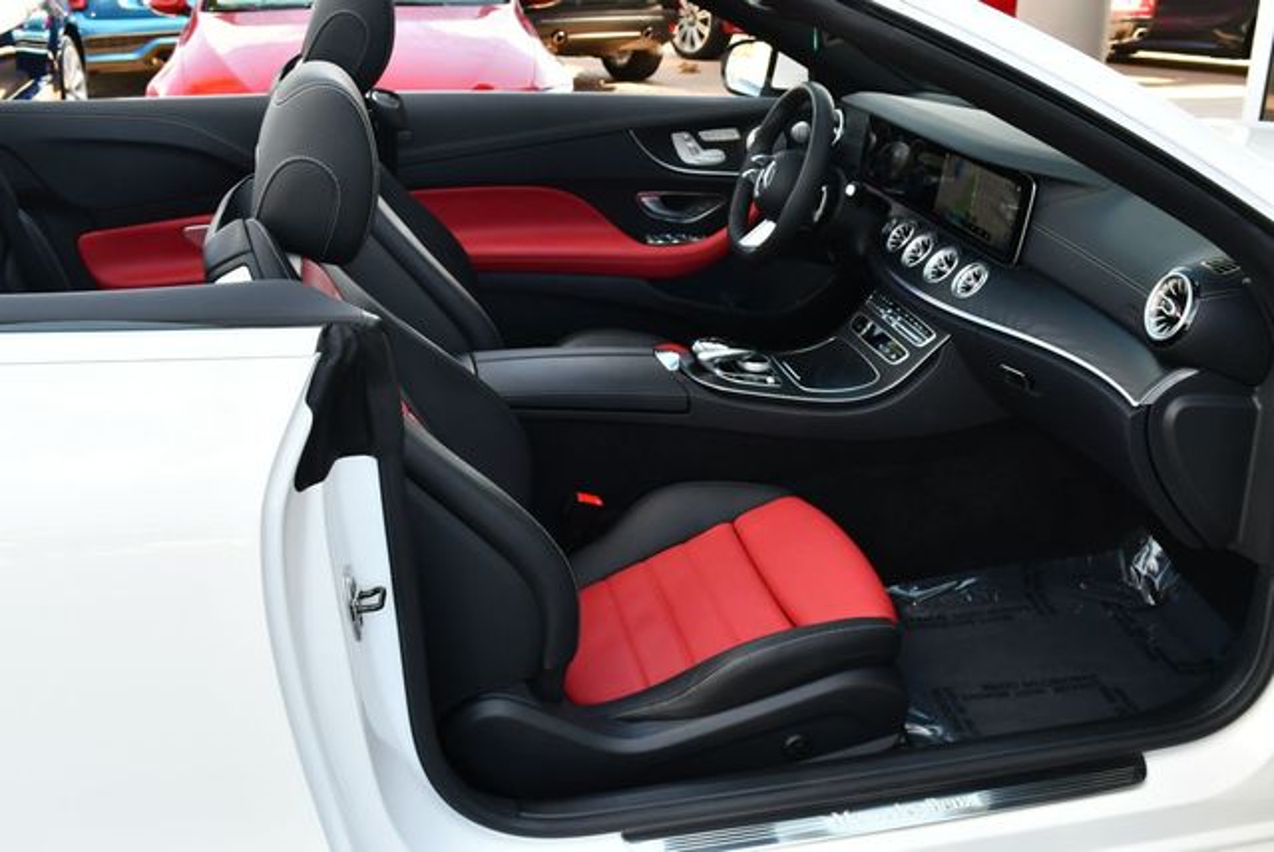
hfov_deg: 53.1
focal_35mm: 36
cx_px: 637
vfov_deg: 36.9
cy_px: 426
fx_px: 1275
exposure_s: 1/250
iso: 400
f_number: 5.6
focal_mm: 18
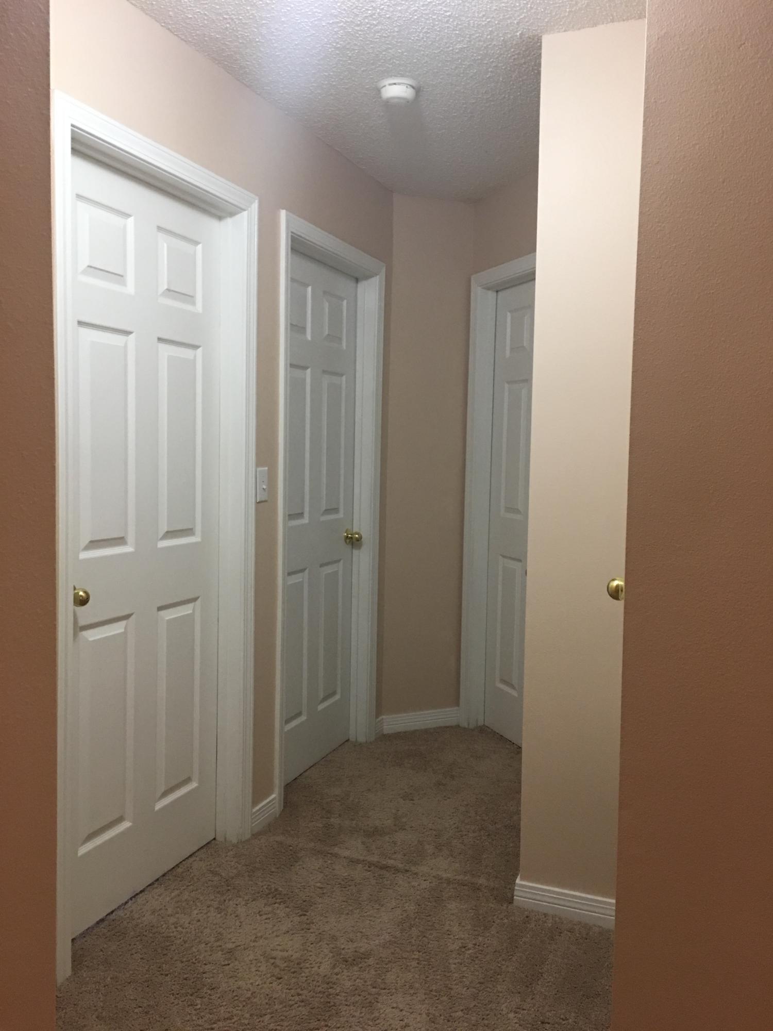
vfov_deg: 61.7
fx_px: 863
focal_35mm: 29
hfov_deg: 48.2
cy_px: 516
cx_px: 386
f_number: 2.2
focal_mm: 4.15
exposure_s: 1/15
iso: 100
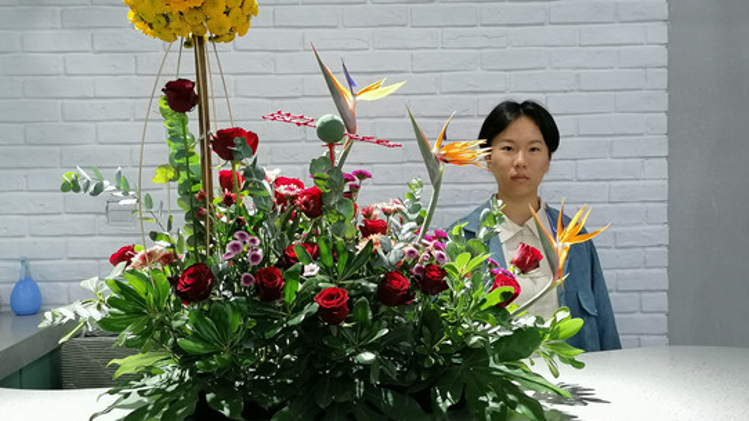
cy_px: 204
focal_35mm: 42
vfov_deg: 28.4
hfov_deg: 48.4
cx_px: 376
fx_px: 834
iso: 200
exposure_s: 1/60
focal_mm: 5.3
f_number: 1.8
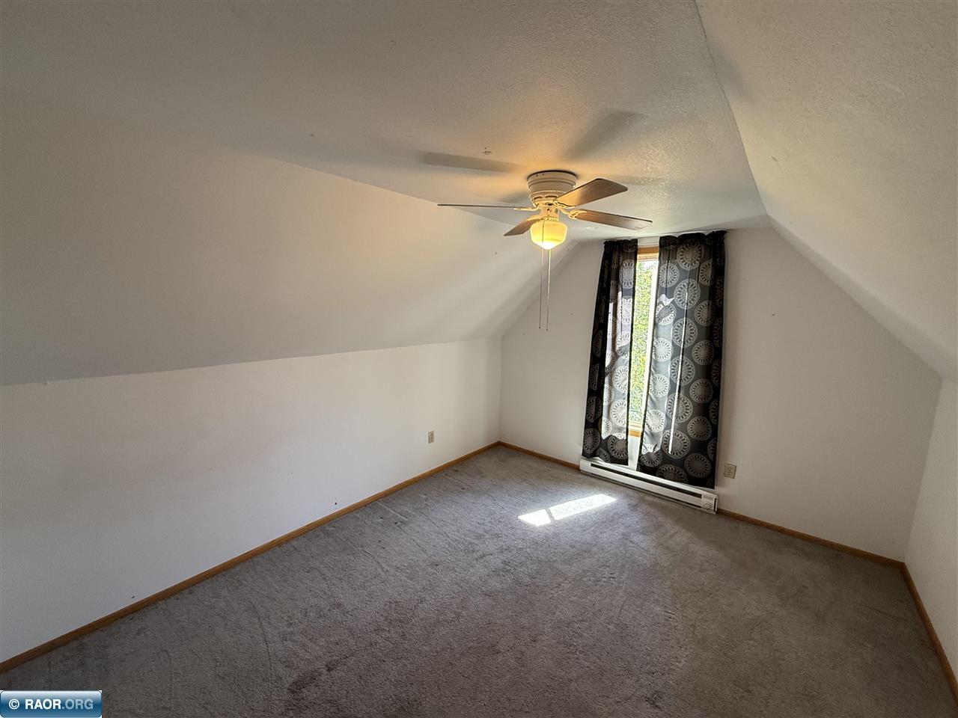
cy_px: 359
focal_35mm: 14
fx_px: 387
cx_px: 479
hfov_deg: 102.1
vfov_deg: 85.7
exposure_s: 1/99
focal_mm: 2.22
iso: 250
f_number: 2.2
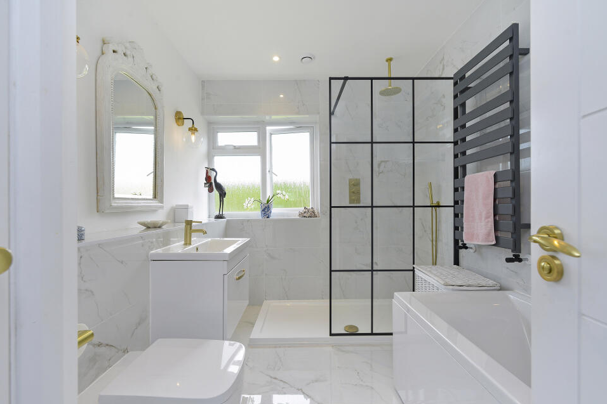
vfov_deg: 77.3
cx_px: 314
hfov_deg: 100.4
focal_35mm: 15
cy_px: 211
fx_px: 253
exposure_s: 1/60
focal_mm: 14
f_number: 7.1
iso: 400
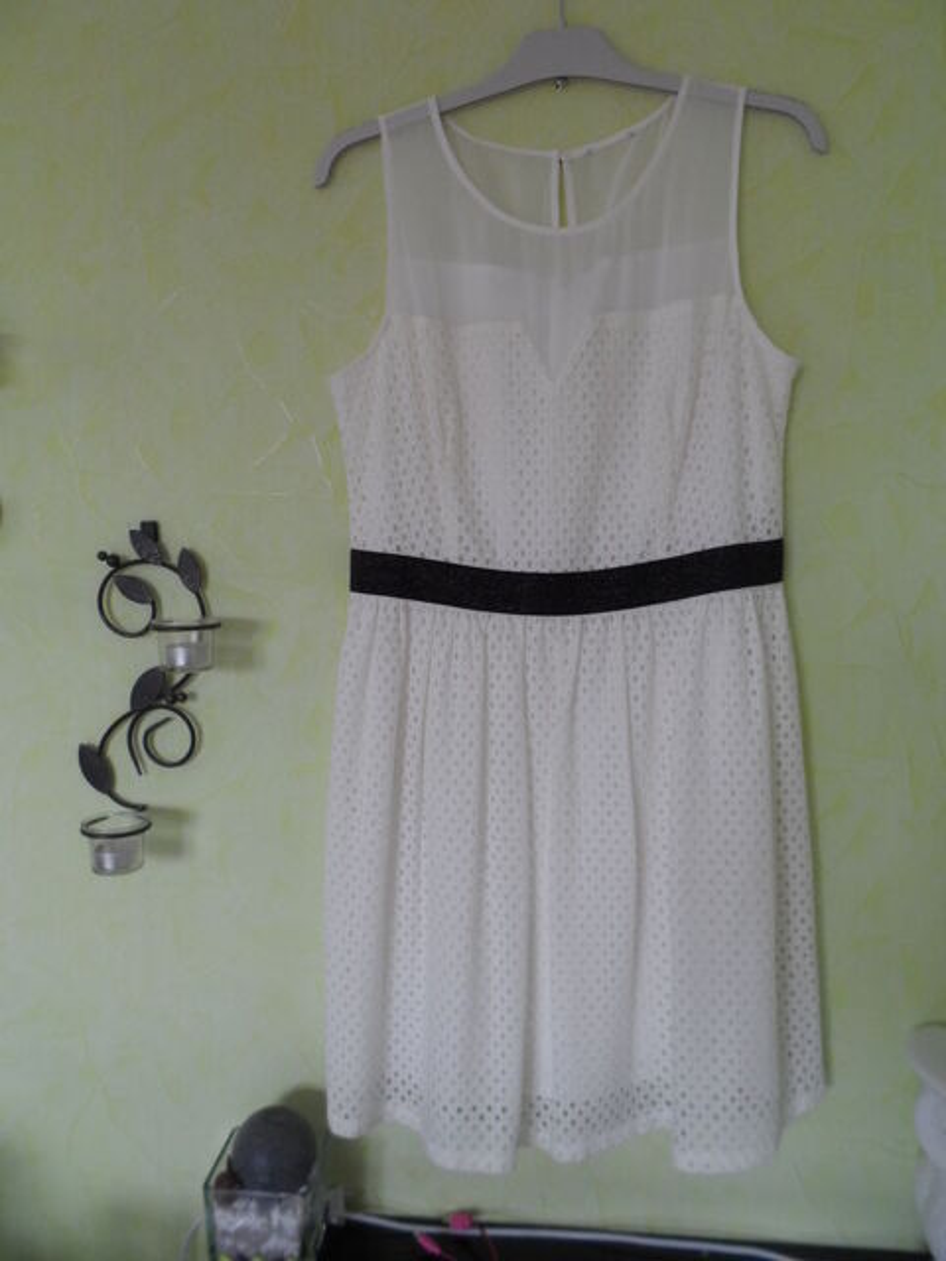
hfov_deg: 53.1
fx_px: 947
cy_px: 630
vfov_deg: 67.3
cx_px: 473
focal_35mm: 26
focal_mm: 4.9
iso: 100
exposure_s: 1/30
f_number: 3.3
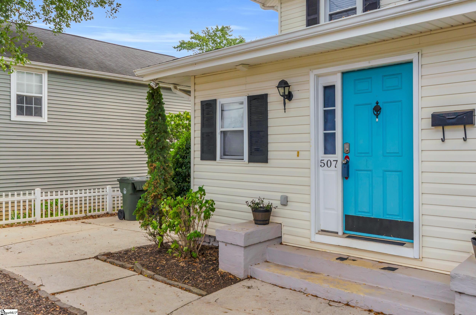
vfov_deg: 43.4
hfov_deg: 62.0
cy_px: 158
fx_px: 396
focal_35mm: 30
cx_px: 238
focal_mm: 20
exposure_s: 1/200
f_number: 9
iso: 250
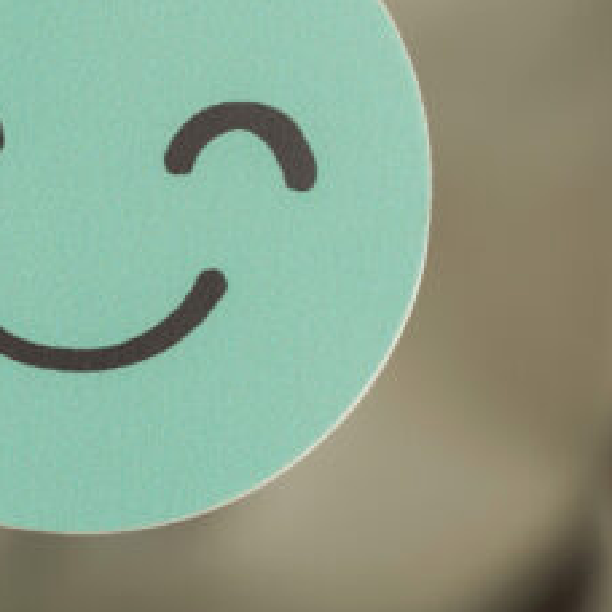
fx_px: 2444
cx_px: 15
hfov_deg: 14.1
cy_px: 82
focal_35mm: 122
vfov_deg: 14.2
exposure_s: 1/160
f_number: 2.8
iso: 400
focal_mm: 35
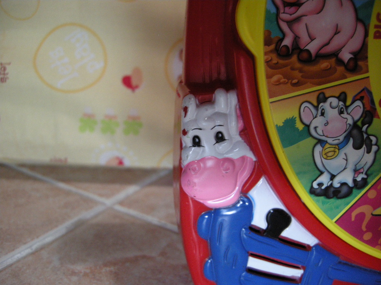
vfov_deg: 40.7
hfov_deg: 52.6
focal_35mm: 35
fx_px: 385
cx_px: 190
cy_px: 142
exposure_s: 1/27.8
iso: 400
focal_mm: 7.5
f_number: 2.7
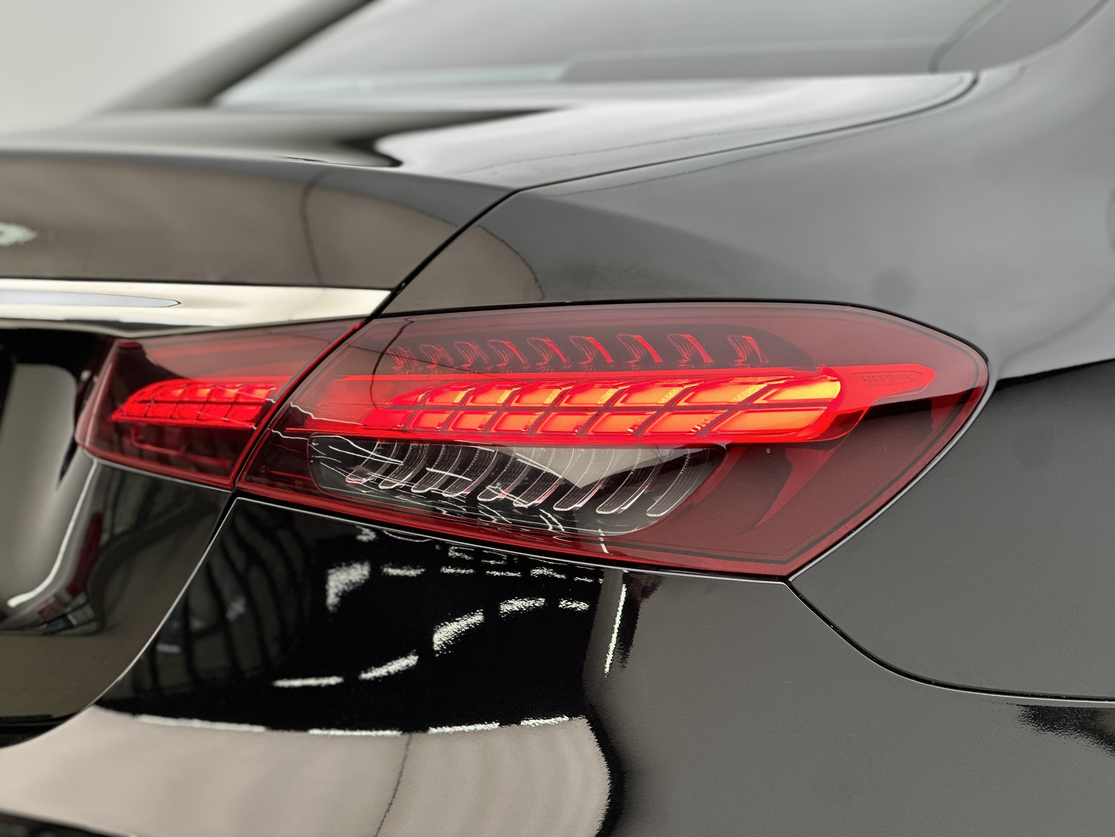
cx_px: 558
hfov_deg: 25.3
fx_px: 2480
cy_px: 418
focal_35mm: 77
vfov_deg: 19.1
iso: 80
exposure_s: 1/100
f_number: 2.8
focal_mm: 9
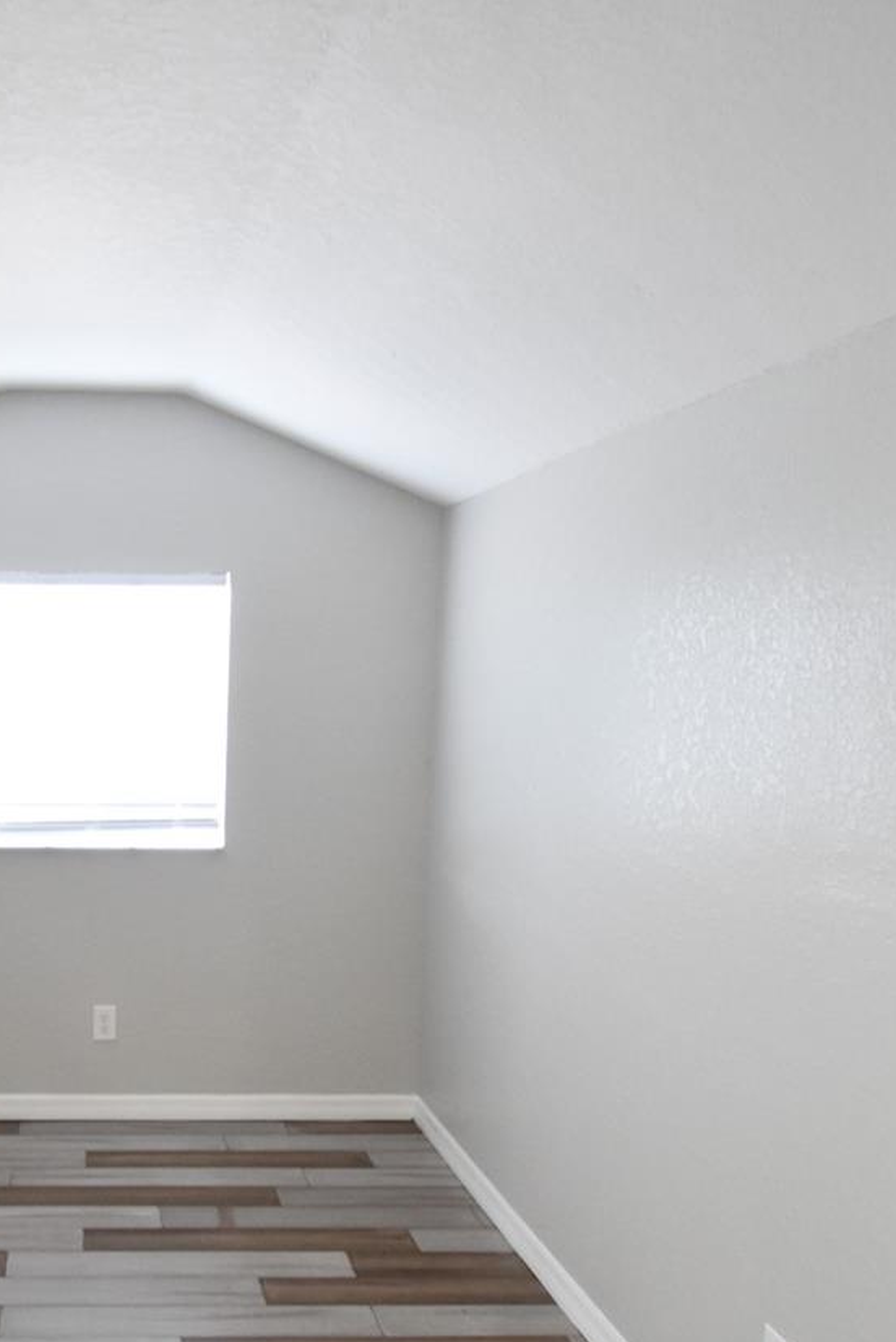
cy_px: 824
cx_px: 110
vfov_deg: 62.9
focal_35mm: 29
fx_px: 1082
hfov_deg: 41.8
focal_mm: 10
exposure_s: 1/60
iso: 1800
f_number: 3.5
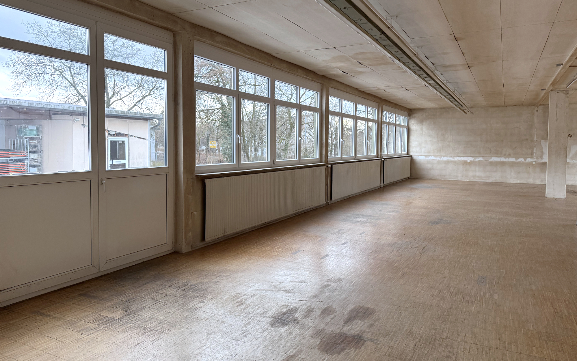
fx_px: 409
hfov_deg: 70.4
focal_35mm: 26
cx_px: 289
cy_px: 163
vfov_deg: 47.5
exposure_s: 1/128
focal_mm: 6.8
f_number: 1.8
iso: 200
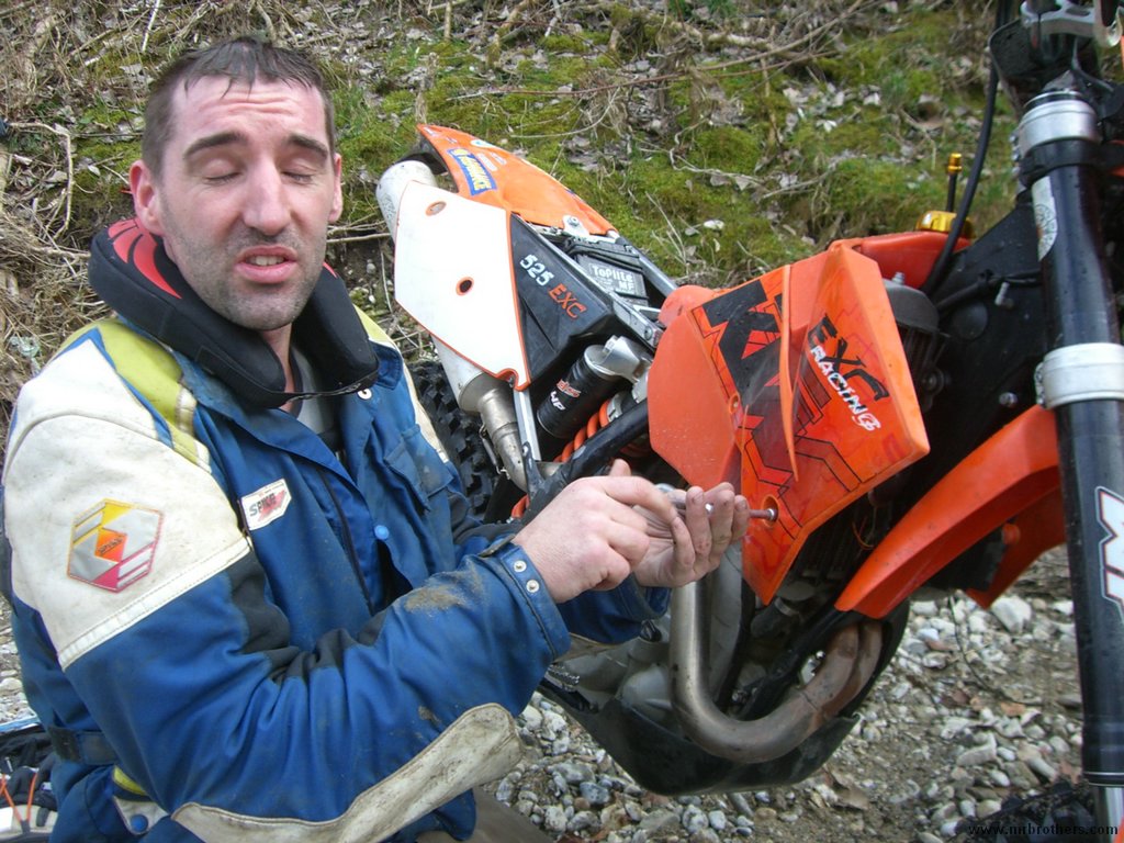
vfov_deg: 37.7
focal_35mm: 38
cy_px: 422
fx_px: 1234
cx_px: 562
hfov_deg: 49.0
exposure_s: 1/125
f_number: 2.7
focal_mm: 6.2
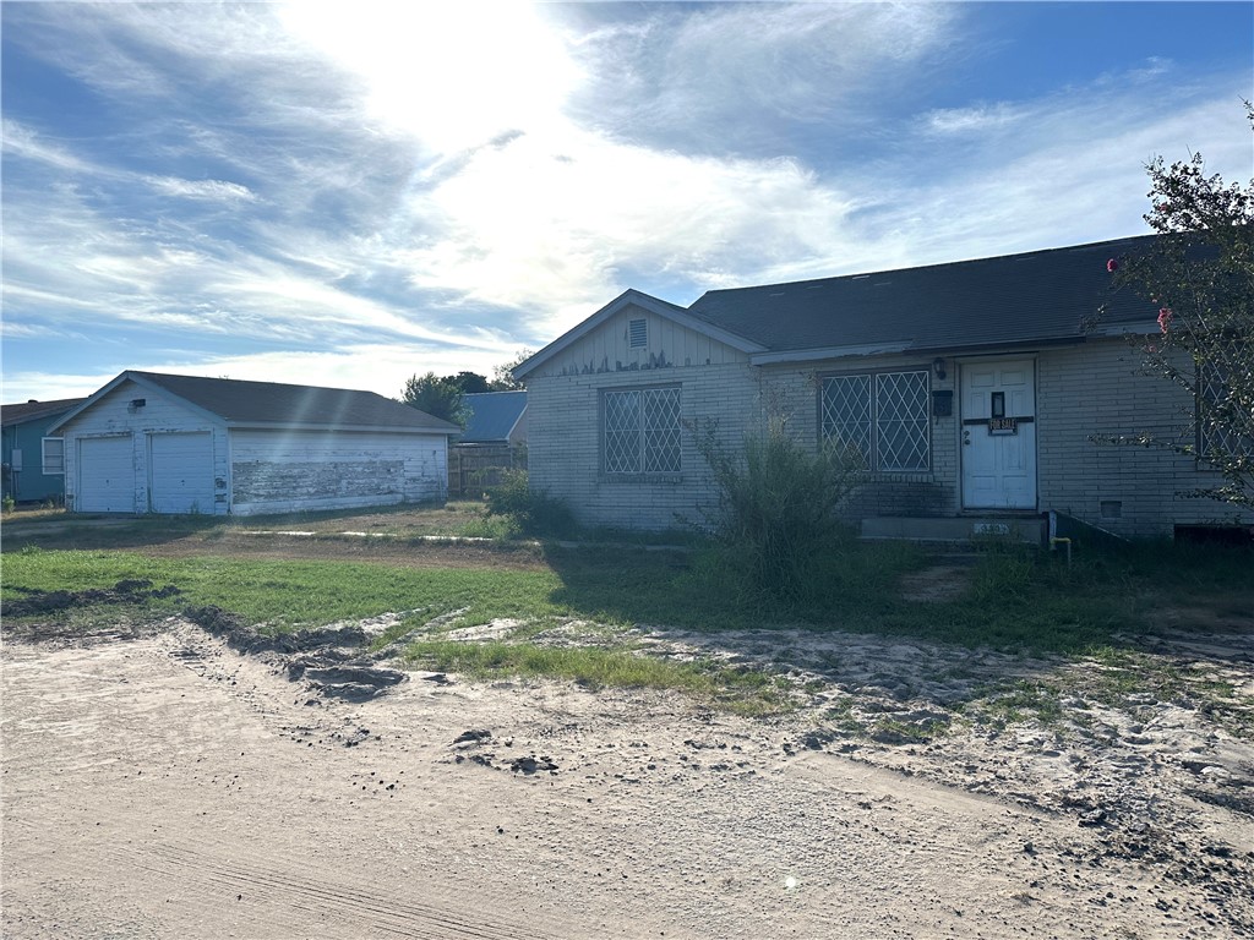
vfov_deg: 56.8
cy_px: 470
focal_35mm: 24
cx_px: 627
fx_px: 869
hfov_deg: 71.6
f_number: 1.78
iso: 80
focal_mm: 6.86
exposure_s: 1/10753
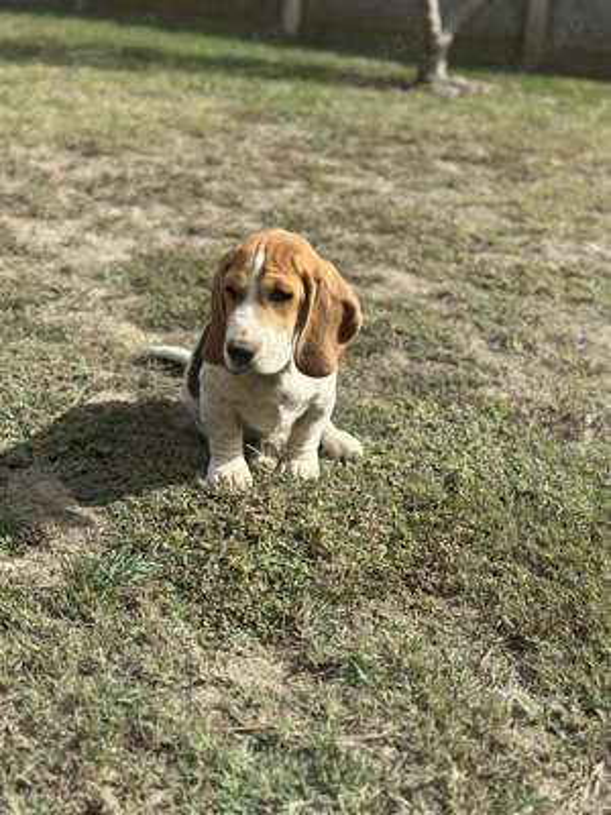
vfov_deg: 39.7
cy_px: 408
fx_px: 1130
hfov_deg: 30.3
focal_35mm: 48
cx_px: 306
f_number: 1.78
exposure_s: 1/4016
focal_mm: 6.86
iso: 100
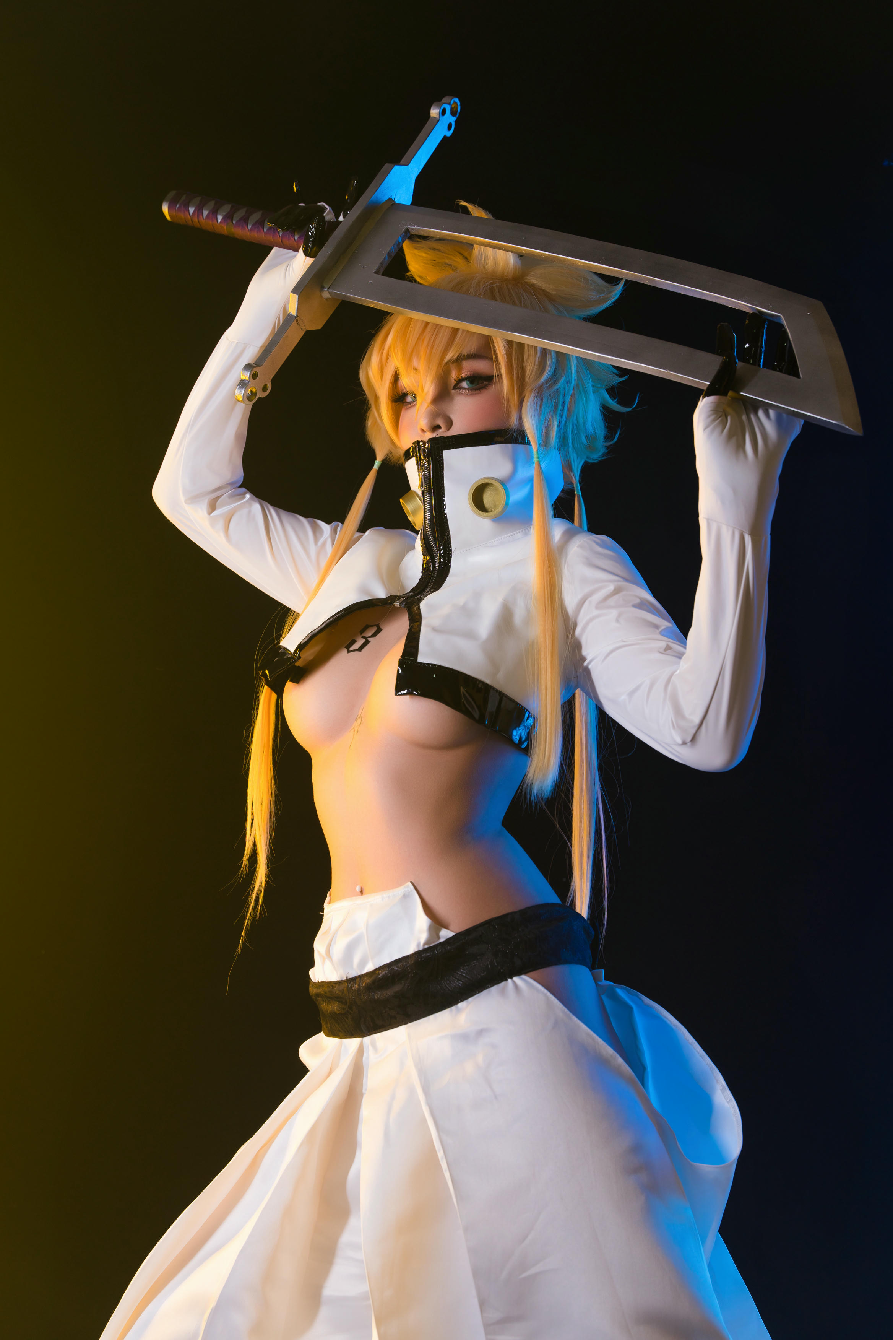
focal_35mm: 52
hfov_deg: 26.0
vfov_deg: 38.3
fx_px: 1931
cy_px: 670
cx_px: 446
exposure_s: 1/100
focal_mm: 51.9
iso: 400
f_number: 5
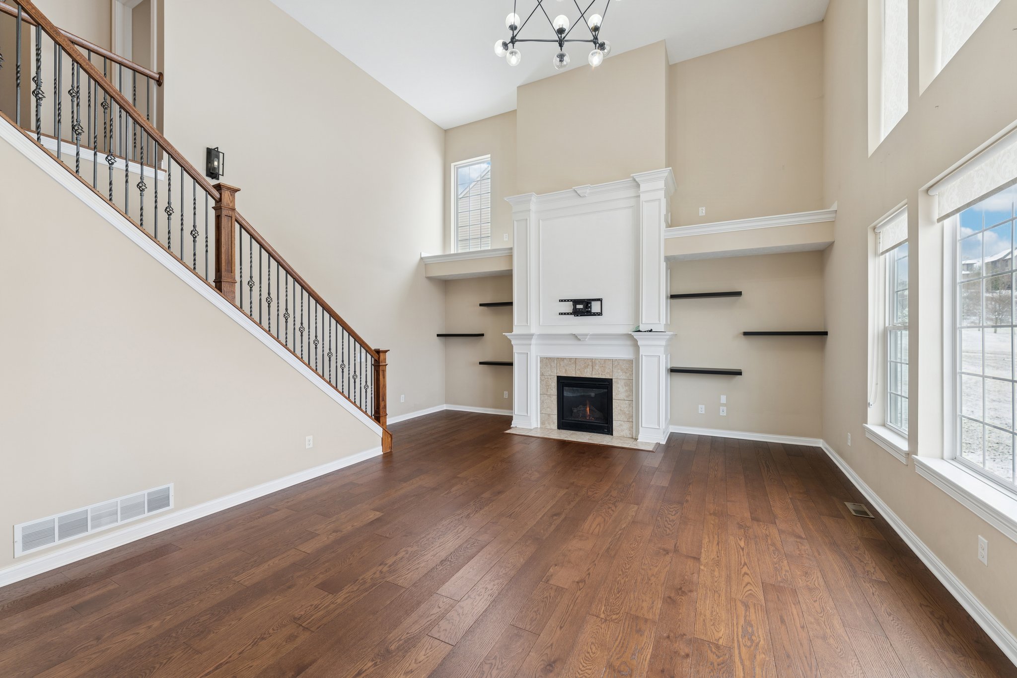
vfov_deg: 78.8
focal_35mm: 15
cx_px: 508
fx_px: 412
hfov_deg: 101.9
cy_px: 339
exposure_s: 1/30
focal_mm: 14.6
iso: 250
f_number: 5
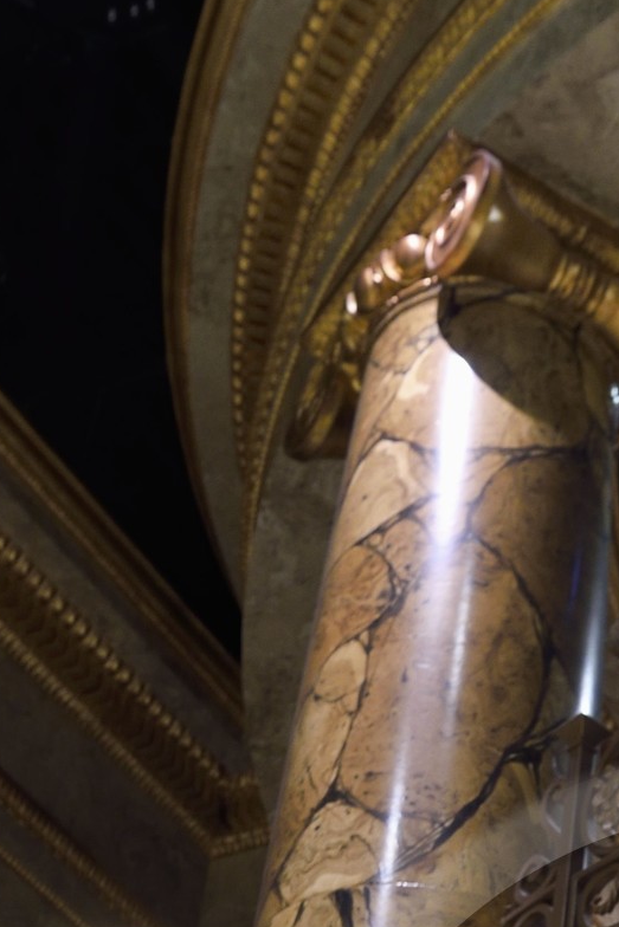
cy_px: 1301
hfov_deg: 13.9
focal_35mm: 95
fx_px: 2449
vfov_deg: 19.3
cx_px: 778
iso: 800
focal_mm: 31
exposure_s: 1/13
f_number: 6.3
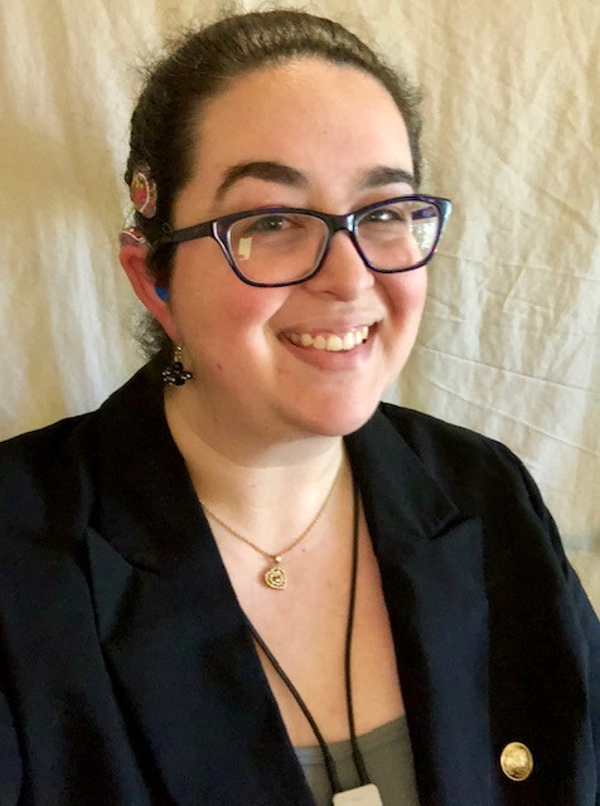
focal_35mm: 32
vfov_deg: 57.0
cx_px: 300
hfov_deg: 43.9
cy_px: 403
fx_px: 744
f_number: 2.2
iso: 400
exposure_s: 1/30
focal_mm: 2.87
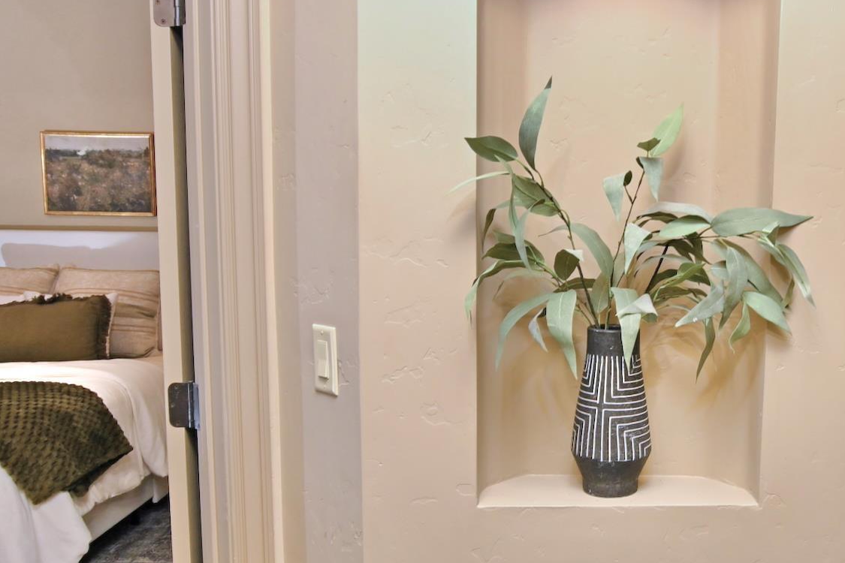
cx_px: 588
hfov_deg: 56.9
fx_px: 751
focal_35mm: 32
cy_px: 377
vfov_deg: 40.6
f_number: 7.1
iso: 400
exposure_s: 1/125
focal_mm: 10
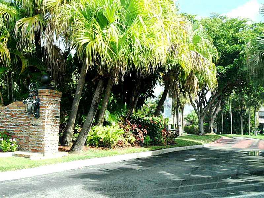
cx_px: 132
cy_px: 99
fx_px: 305
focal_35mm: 40
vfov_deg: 36.0
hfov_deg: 46.8
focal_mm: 6.5
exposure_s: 1/180
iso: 80
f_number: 5.2
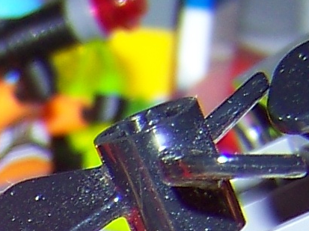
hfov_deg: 6.8
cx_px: -573
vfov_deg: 5.1
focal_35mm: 268
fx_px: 2390
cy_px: 800
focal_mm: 5.85
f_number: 2.8
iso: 64
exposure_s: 1/30
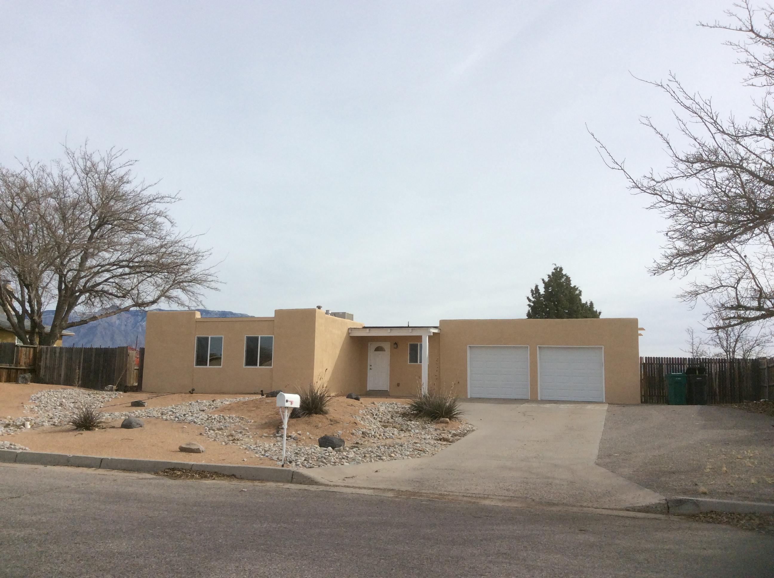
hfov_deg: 56.9
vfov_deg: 44.1
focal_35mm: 32
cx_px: 387
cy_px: 289
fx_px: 714
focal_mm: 3.3
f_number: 2.4
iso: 32
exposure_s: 1/2725
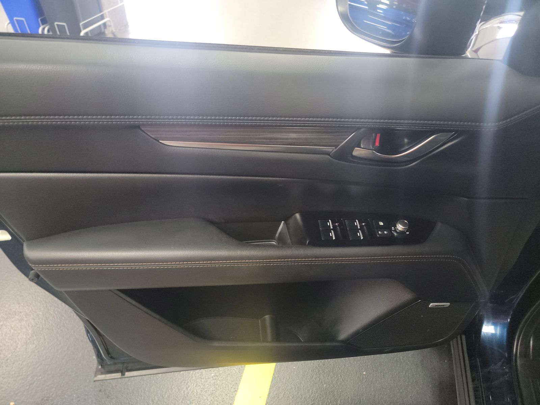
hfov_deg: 71.6
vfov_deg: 56.8
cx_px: 270
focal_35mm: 24
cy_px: 202
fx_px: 374
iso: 948
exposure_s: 1/59
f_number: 1.8
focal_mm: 6.7
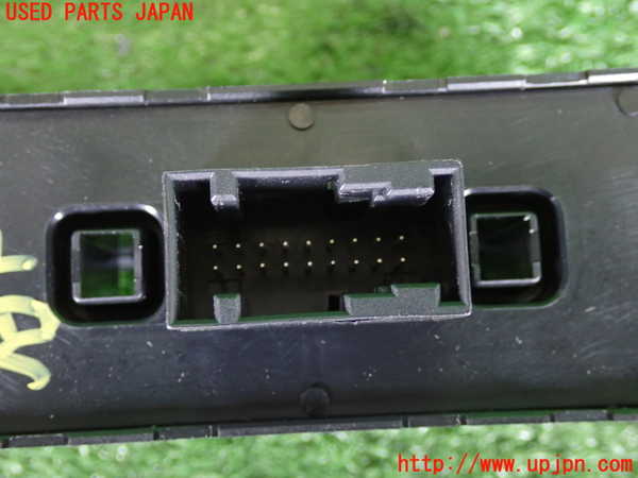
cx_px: 319
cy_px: 239
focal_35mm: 50
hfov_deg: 38.2
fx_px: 922
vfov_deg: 29.1
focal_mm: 9.01
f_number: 3.2
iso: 1000
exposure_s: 1/13
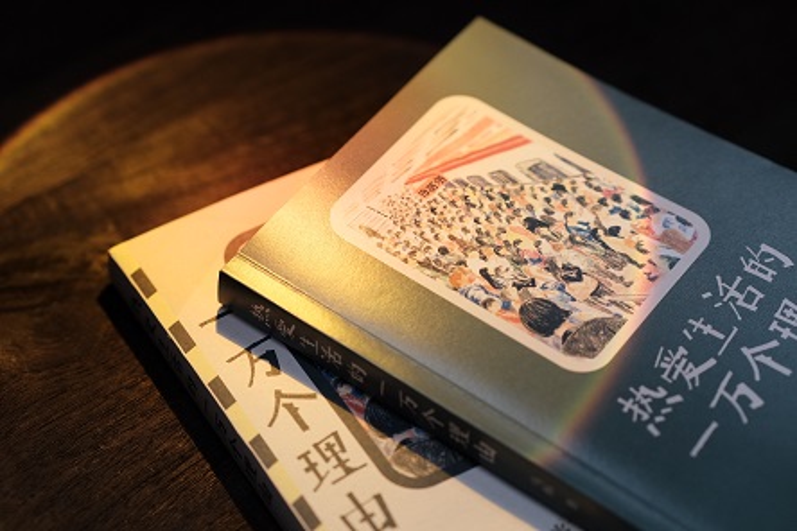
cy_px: 266
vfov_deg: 16.3
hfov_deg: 24.2
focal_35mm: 84
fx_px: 1860
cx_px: 398
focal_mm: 56
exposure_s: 1/140
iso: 320
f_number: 1.8
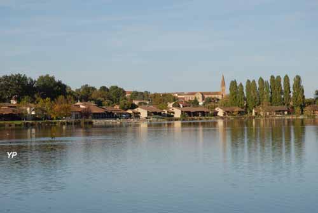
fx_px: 823
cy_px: 106
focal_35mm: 93
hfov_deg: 21.9
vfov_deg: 14.8
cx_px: 159
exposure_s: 1/250
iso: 100
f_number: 8
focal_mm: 62
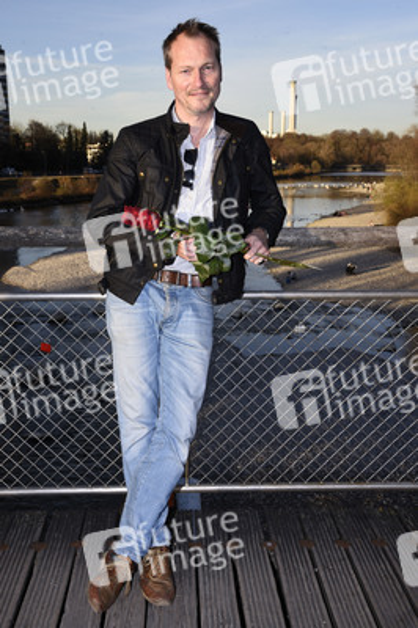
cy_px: 314
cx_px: 209
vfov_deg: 44.5
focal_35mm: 44
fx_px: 768
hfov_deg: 30.5
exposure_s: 1/160
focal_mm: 44
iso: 200
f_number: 10
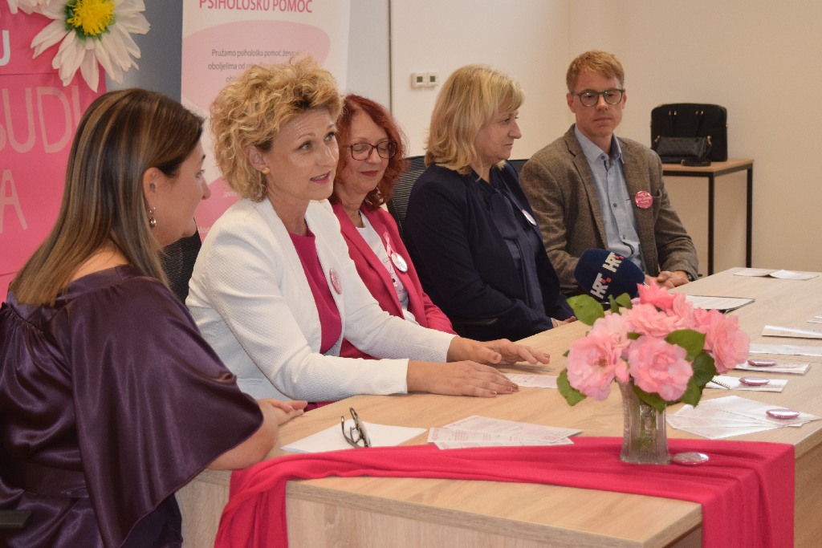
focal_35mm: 69
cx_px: 411
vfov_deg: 19.7
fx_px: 1576
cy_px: 274
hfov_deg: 29.2
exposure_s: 1/100
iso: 800
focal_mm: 46
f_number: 5
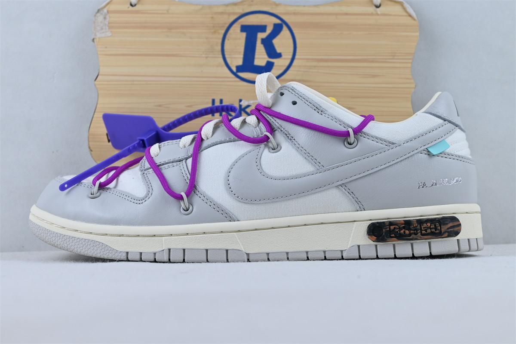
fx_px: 699
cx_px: 258
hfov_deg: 40.5
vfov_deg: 27.7
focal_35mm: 49
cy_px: 172
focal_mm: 32.5
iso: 100
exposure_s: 1/80
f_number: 5
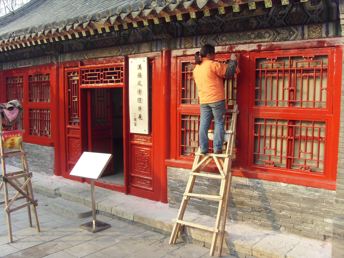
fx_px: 388
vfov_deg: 36.8
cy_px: 129
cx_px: 172
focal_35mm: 39
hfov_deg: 47.9
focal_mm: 6.6
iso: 80
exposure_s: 1/125
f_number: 3.5
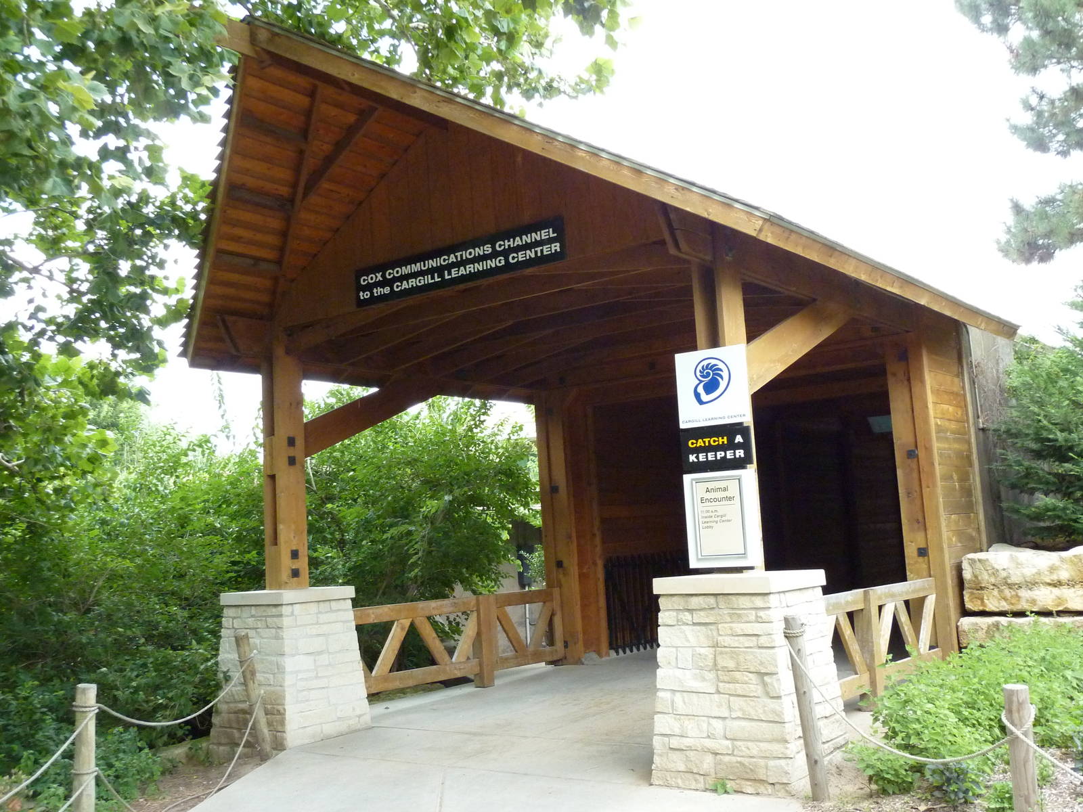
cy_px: 406
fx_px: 1095
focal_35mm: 35
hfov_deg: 52.6
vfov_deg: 40.7
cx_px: 542
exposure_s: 1/250
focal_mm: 5.7
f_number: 3.5
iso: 400
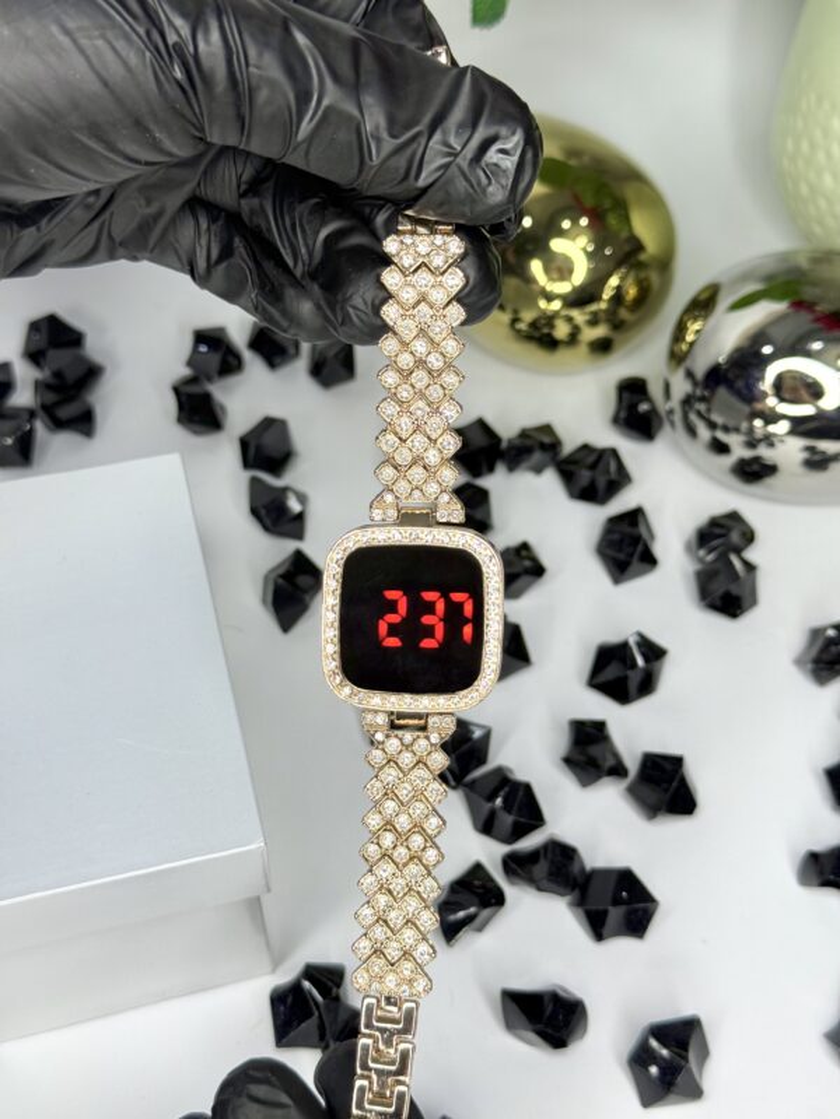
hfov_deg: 30.3
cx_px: 420
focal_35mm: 48
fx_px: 1553
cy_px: 560
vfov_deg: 39.7
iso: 50
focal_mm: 6.76
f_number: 1.78
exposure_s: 1/121
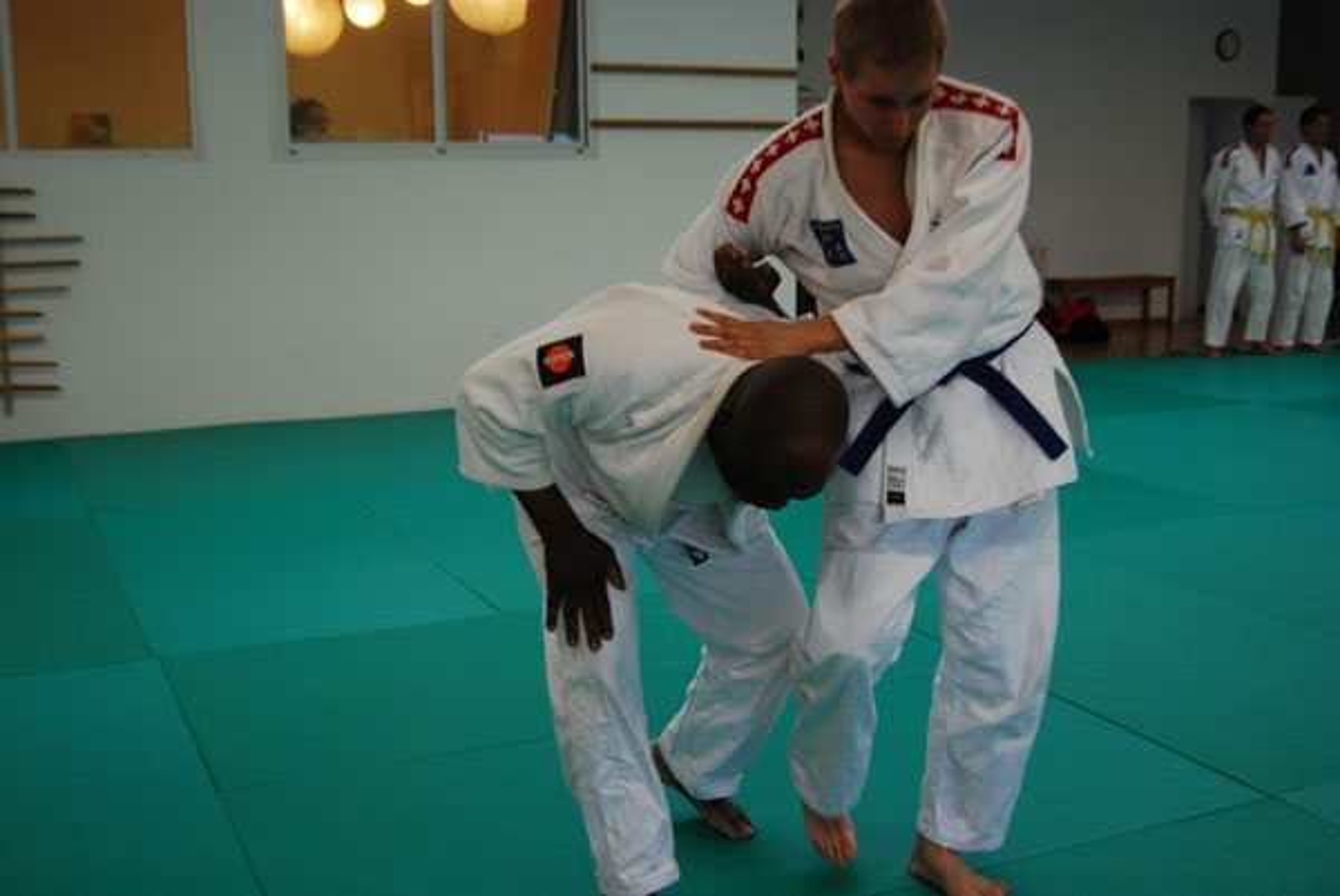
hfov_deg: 53.1
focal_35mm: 36
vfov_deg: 36.9
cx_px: 670
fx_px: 1341
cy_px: 448
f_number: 4
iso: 800
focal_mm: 24
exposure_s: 1/125
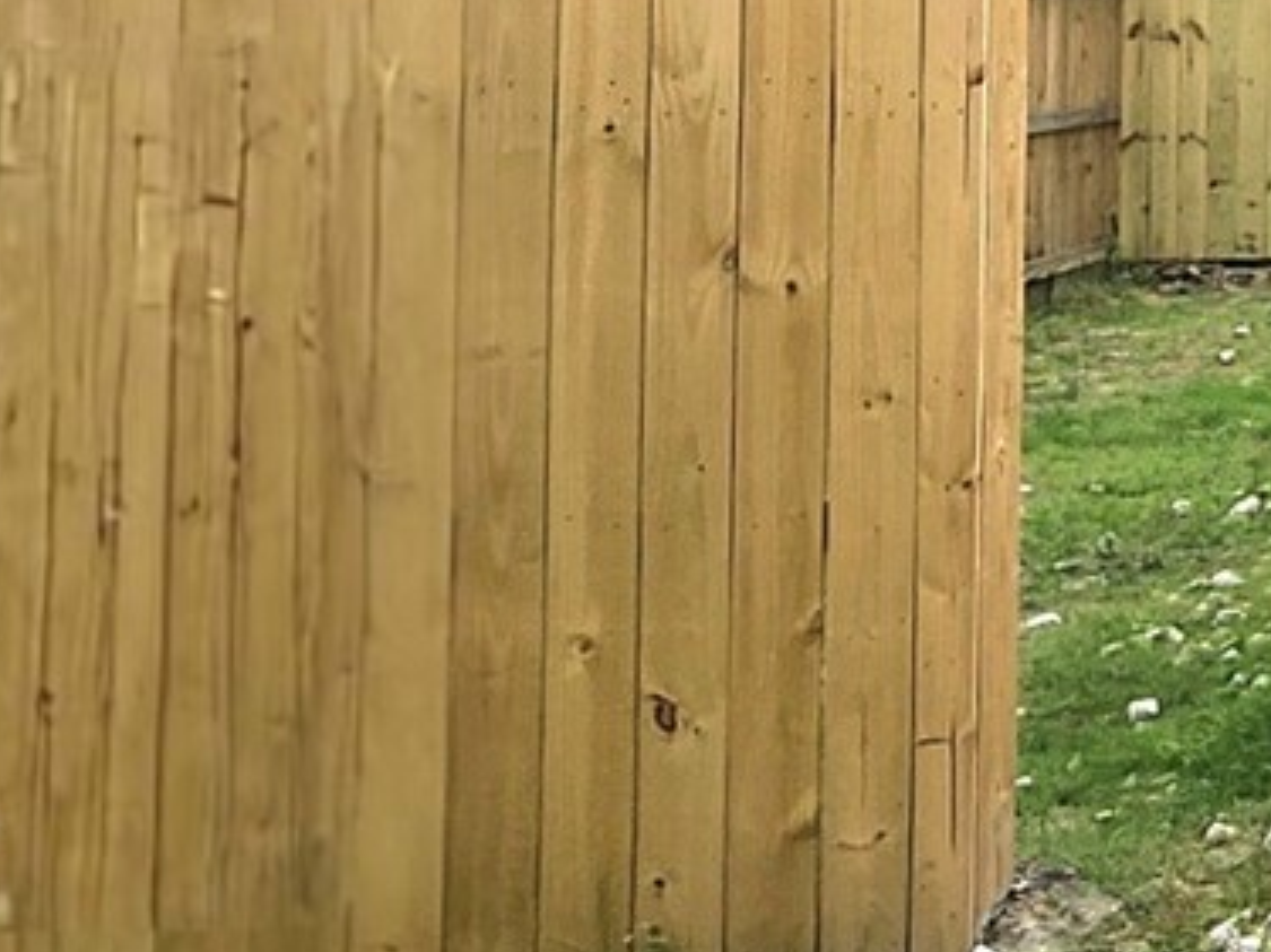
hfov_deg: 16.8
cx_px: 2771
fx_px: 2606
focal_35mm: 71
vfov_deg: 19.4
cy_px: -229
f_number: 2.2
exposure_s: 1/5000
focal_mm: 2.2
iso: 50
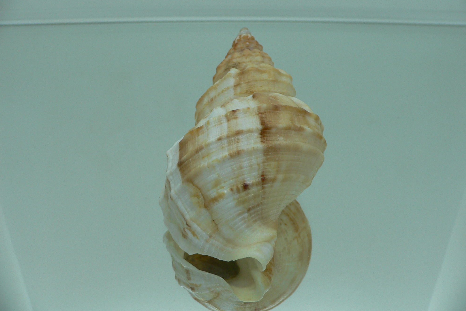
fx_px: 479
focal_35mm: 37
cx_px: 235
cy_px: 141
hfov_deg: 51.9
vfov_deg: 35.9
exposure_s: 1/80
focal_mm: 4.6
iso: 80
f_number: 2.8
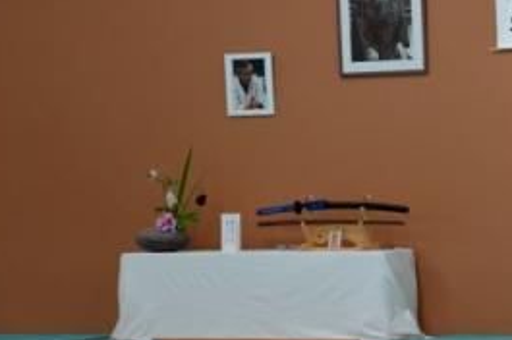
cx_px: 379
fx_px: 2884
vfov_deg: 6.7
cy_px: 96
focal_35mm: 203
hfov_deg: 10.1
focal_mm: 80
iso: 400
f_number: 5.3
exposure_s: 1/160
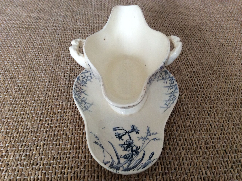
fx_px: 223
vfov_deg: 44.1
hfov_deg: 56.9
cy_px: 90
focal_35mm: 32
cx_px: 121
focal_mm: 3.3
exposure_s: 1/25
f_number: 2.4
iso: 160
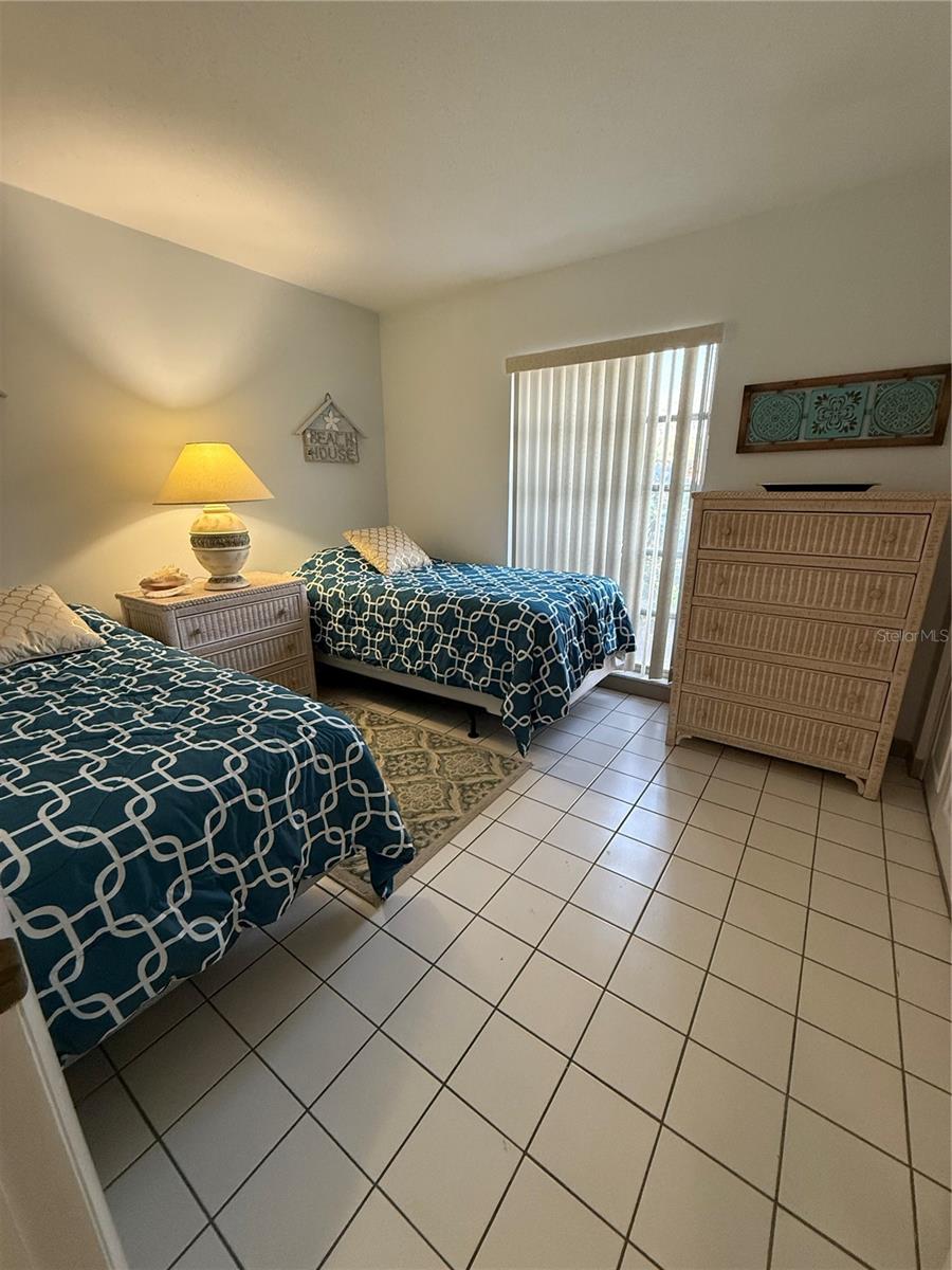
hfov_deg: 85.7
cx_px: 476
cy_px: 635
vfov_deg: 102.1
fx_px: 513
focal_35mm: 14
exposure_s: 1/60
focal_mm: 2.22
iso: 400
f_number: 2.2
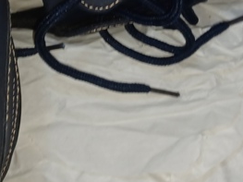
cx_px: 157
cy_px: -55
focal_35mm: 95
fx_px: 667
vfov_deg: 14.9
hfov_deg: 20.6
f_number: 1.8
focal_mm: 4.6
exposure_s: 1/50
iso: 100
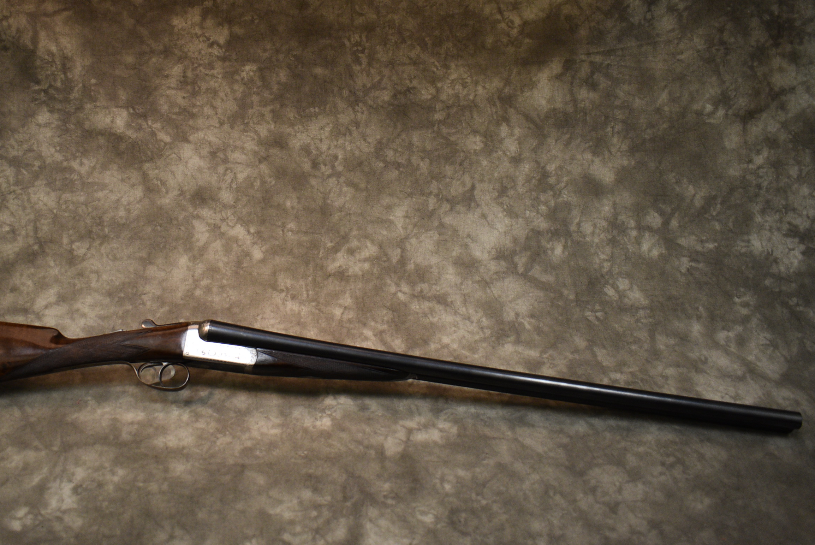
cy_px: 209
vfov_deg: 37.7
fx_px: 793
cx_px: 304
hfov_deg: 53.8
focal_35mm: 35
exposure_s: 1/160
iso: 800
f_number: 3.5
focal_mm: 18
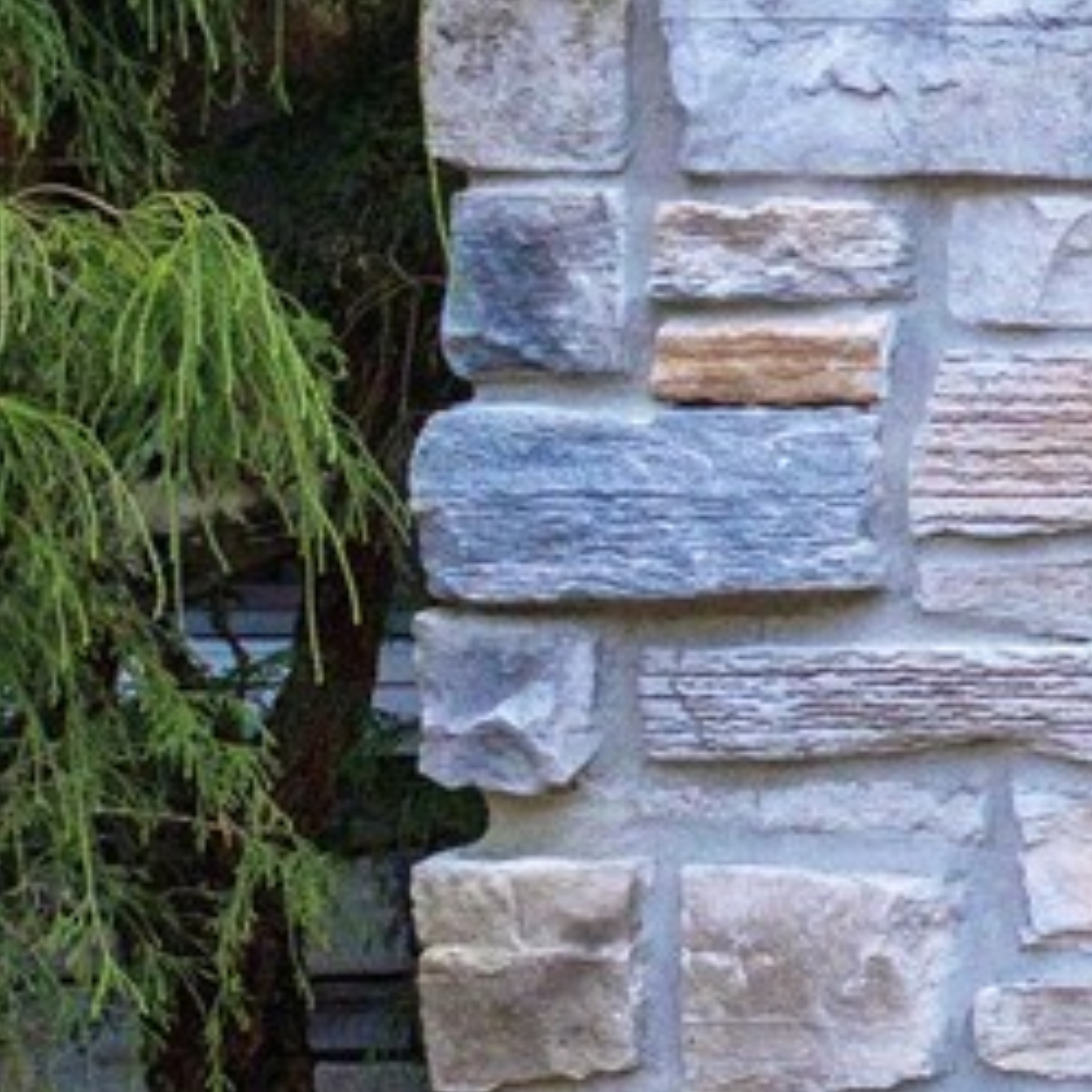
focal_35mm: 104
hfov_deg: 12.7
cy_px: 229
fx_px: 3712
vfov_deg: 16.6
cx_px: 2654
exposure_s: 1/50
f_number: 7.1
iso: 320
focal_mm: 12
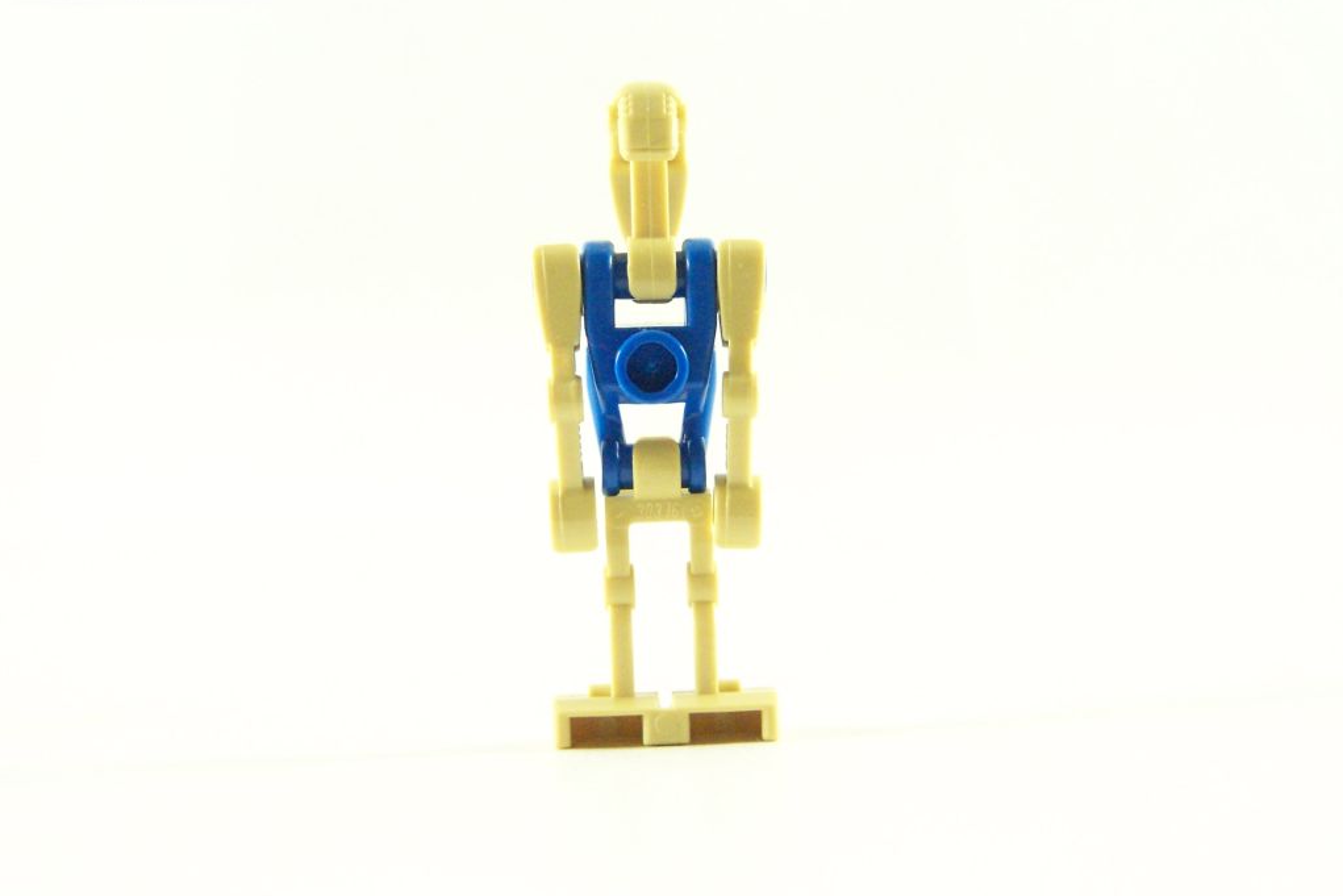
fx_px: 4552
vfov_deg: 11.2
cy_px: 413
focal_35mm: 122
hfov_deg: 16.8
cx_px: 672
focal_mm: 19.4
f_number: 3.6
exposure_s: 1/60
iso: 400
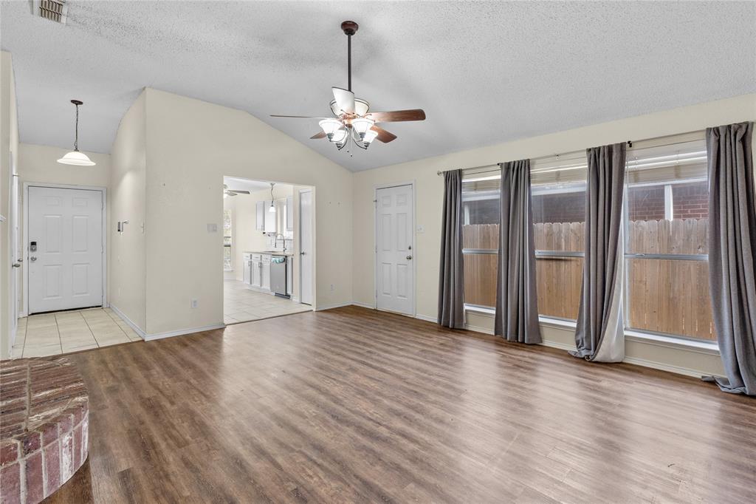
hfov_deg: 96.8
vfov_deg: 73.7
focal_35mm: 16
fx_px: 336
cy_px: 252
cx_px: 378
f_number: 8
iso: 1250
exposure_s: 1/15
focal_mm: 16
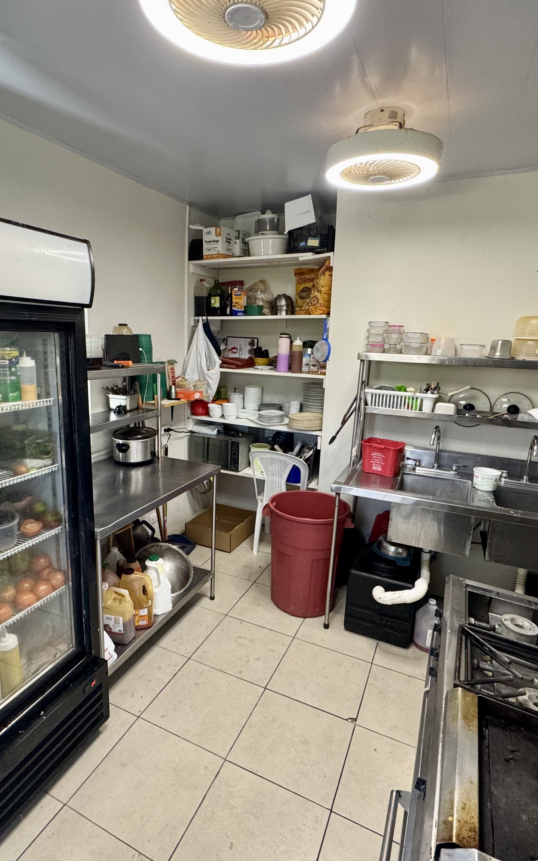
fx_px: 469
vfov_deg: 85.1
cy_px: 432
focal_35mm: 20
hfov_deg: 59.4
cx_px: 229
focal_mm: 2.22
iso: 500
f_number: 2.2
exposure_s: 1/60
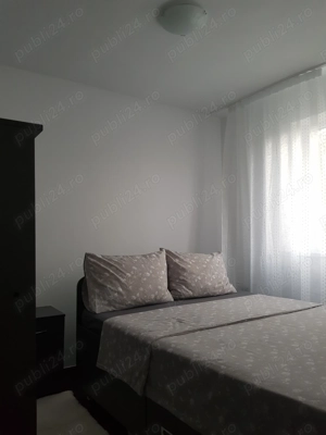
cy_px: 218
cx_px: 163
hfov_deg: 53.1
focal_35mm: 26
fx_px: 326
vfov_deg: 67.3
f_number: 1.7
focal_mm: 4.2
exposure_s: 1/23
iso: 200
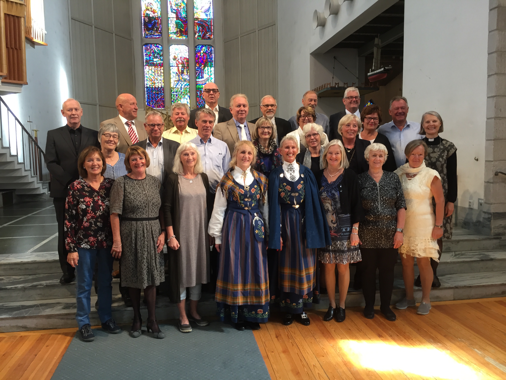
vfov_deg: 48.2
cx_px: 253
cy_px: 190
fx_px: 424
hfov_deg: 61.7
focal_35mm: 29
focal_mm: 4.15
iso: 80
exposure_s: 1/33
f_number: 2.2
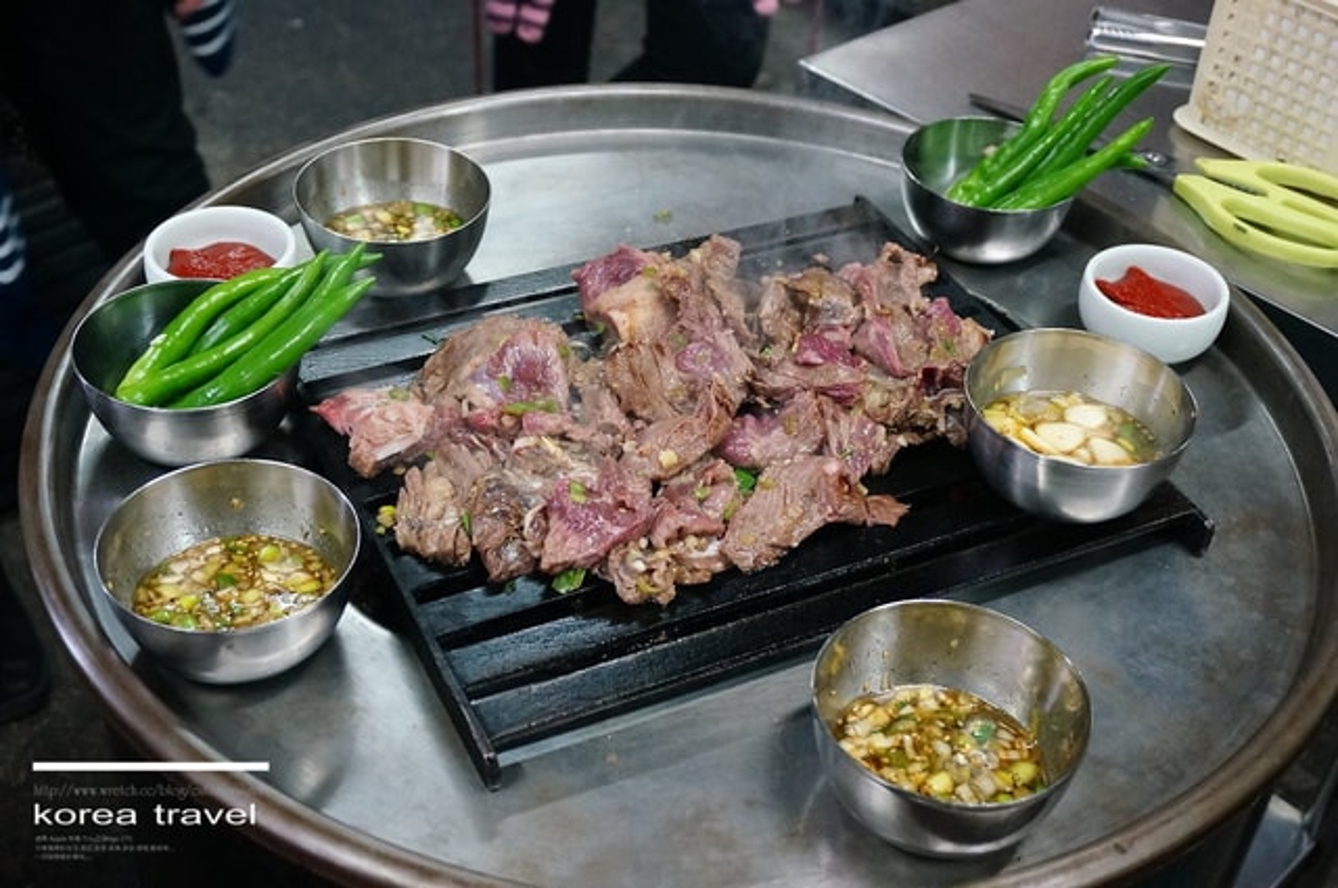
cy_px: 444
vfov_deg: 30.8
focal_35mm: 44
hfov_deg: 45.0
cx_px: 669
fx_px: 1615
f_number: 4.5
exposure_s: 1/60
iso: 3200
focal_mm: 29
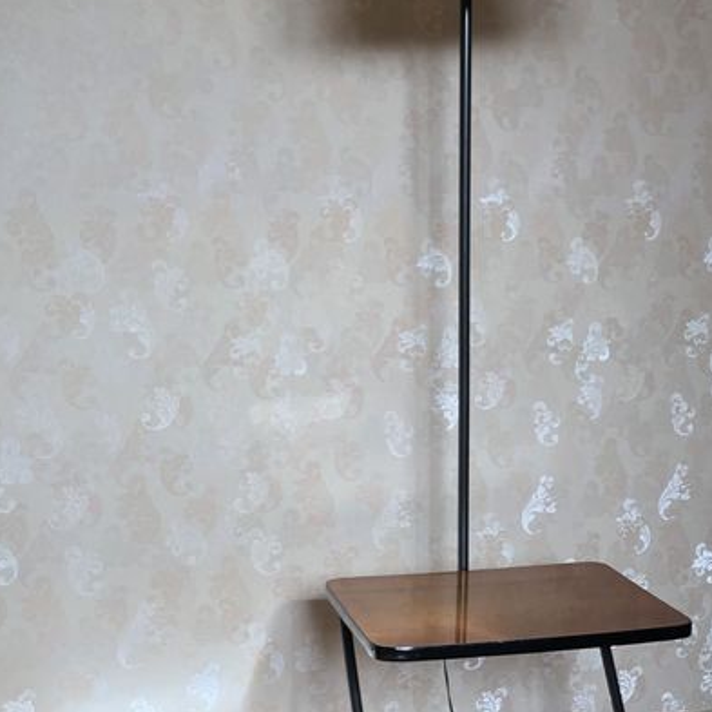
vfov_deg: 27.2
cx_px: 469
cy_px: 462
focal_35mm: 63
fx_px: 1466
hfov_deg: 27.2
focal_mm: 3.99
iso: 25
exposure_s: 1/120
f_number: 1.8
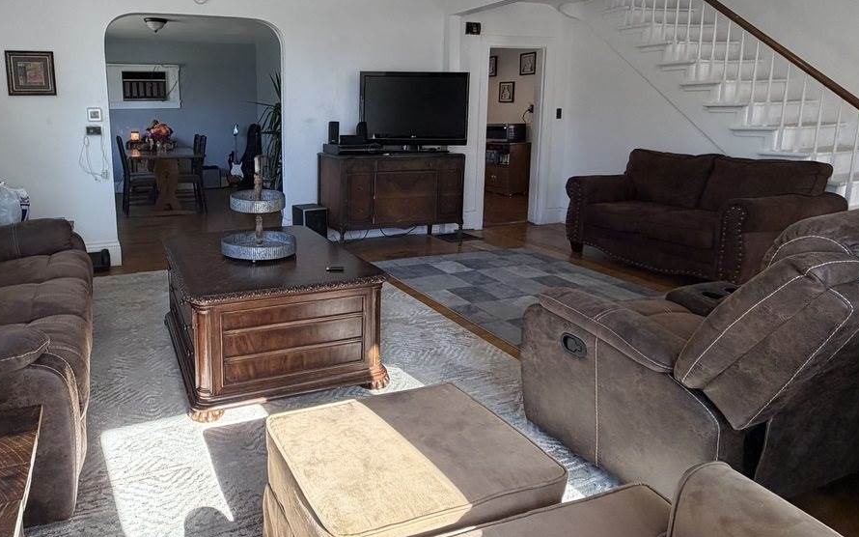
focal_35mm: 24
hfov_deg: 73.4
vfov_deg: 50.4
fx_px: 562
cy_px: 195
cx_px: 317
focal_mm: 2.22
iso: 200
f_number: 2.2
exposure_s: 1/120
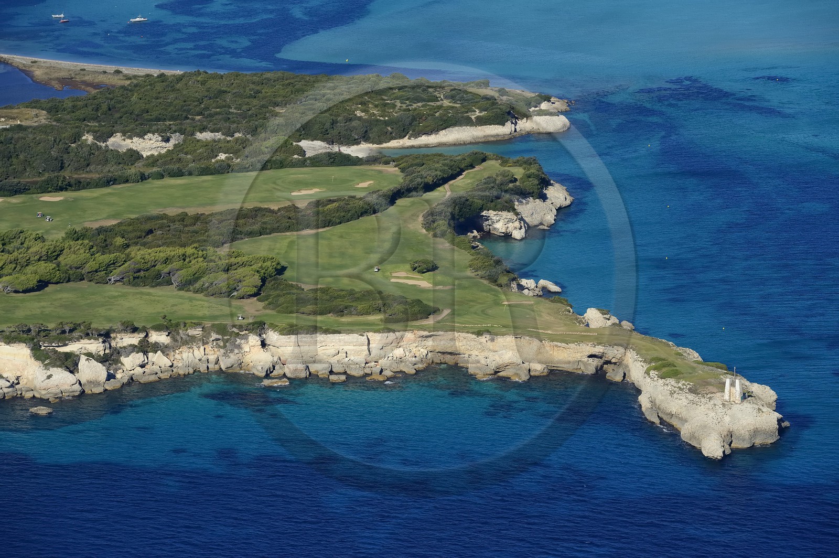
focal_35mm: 180
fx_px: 4191
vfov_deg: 7.6
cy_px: 279
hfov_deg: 11.4
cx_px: 420
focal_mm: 180
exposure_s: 1/1000
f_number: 9
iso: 400
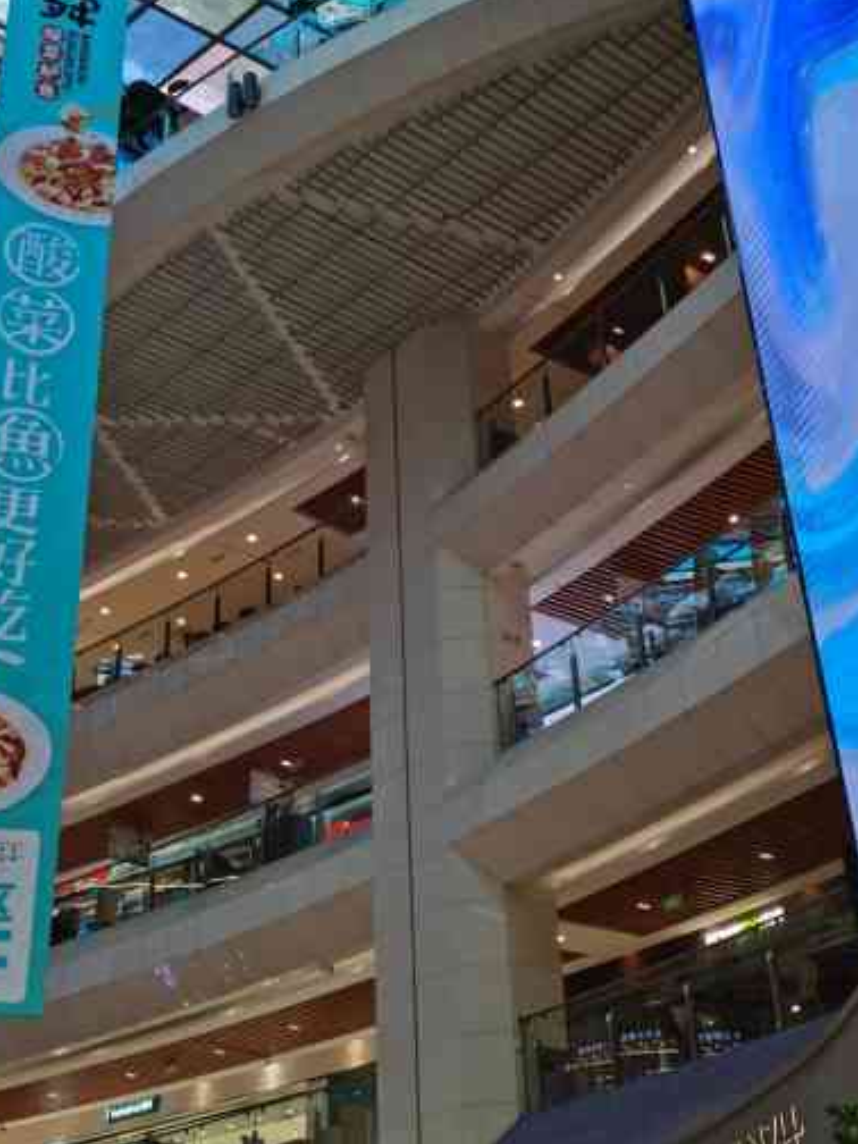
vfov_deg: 37.6
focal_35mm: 50
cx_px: 438
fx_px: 1652
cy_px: 355
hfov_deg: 29.1
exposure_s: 1/250
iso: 50
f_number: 1.8
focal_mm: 5.58
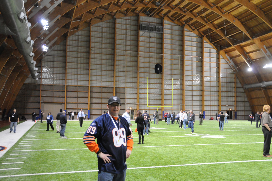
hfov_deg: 53.2
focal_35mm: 36
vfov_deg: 36.8
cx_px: 136
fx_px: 272
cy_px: 90
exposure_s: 1/60
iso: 3200
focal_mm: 24
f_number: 4
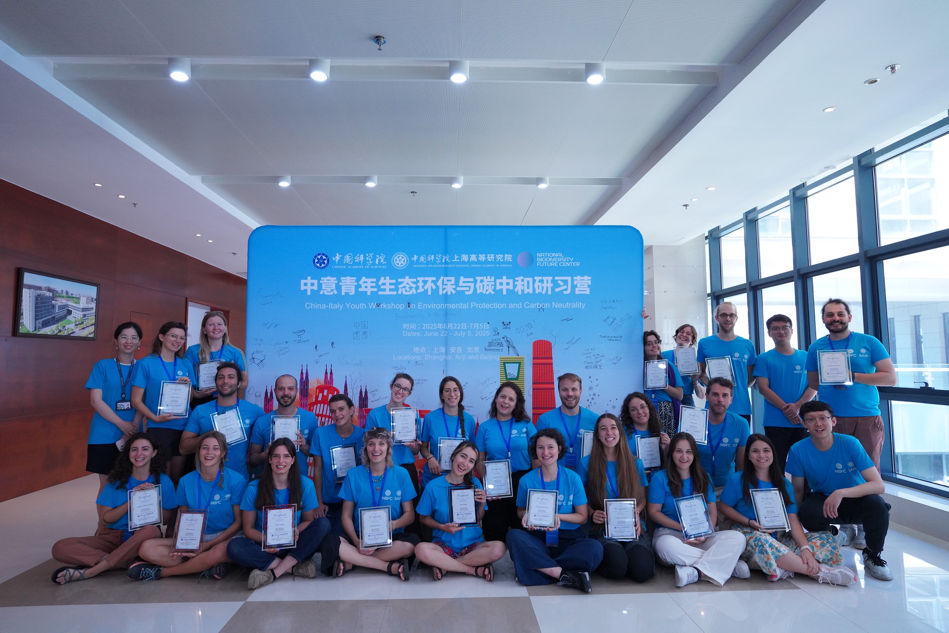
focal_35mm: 21
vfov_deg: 59.5
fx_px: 553
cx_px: 474
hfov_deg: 81.2
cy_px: 316
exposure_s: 1/200
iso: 2000
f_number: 4
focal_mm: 21
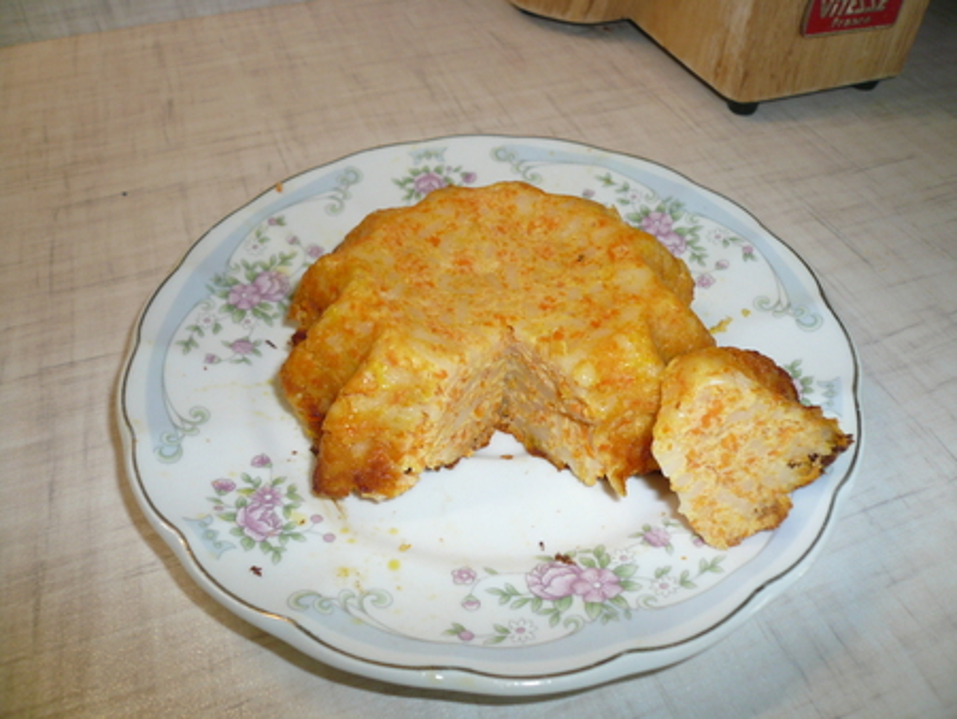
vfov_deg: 49.8
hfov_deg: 63.4
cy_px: 360
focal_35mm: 28
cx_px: 478
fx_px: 775
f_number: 2.8
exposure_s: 1/30
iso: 100
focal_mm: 4.6
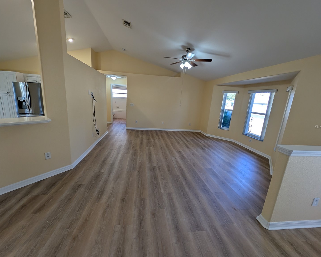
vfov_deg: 92.2
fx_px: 123
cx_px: 158
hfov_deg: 104.8
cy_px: 127
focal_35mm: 13
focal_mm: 2.23
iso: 77
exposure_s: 1/120
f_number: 1.95
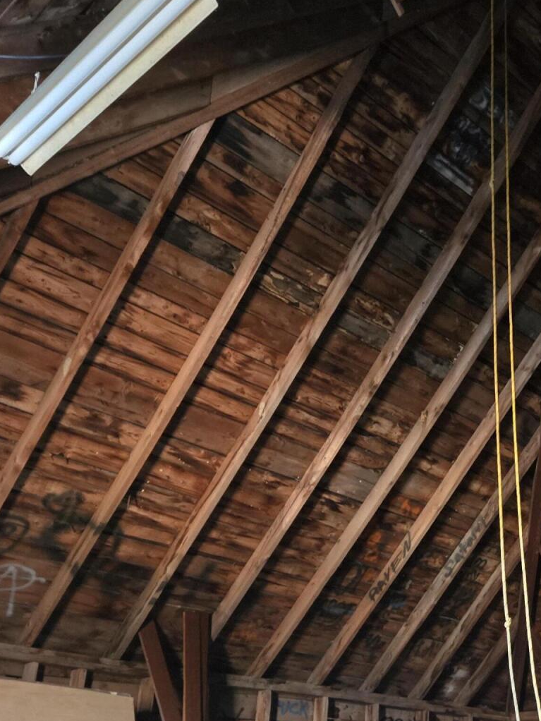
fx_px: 937
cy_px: 499
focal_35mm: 45
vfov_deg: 41.3
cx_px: 526
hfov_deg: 30.2
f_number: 1.8
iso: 1600
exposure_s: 1/15
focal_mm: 5.4
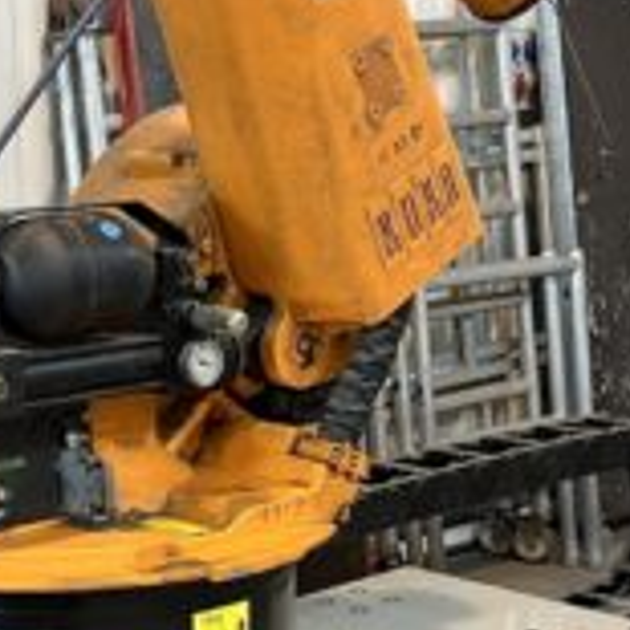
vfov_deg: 19.3
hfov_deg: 19.0
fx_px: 1833
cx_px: 8
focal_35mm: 89
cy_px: 488
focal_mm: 5.1
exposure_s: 1/50
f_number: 1.6
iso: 100
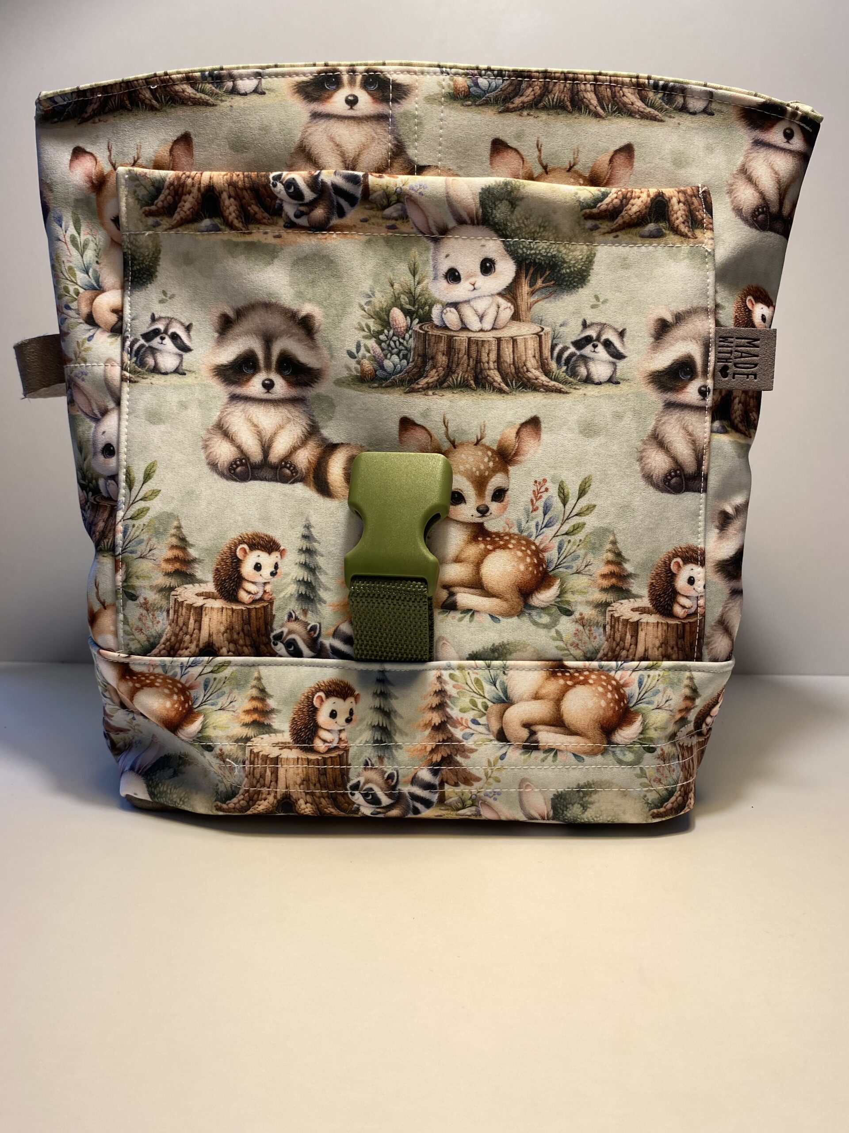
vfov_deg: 67.3
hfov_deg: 53.1
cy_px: 566
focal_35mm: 26
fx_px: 850
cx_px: 424
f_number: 1.8
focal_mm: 4.25
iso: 32
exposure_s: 1/107
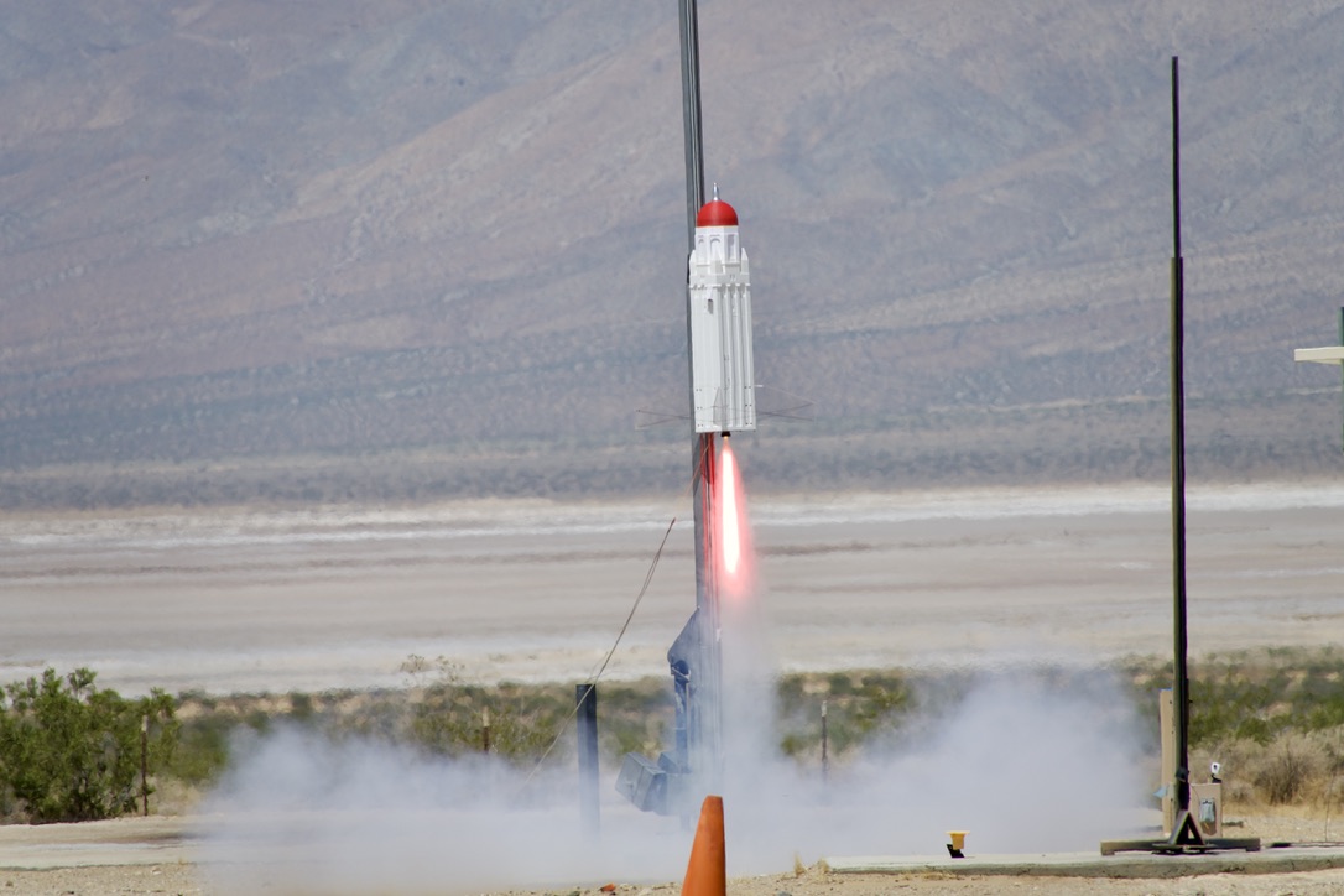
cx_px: 672
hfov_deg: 4.3
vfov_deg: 2.8
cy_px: 448
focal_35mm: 485
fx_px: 18105
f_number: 4.5
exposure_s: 1/1000
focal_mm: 177.86
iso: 100
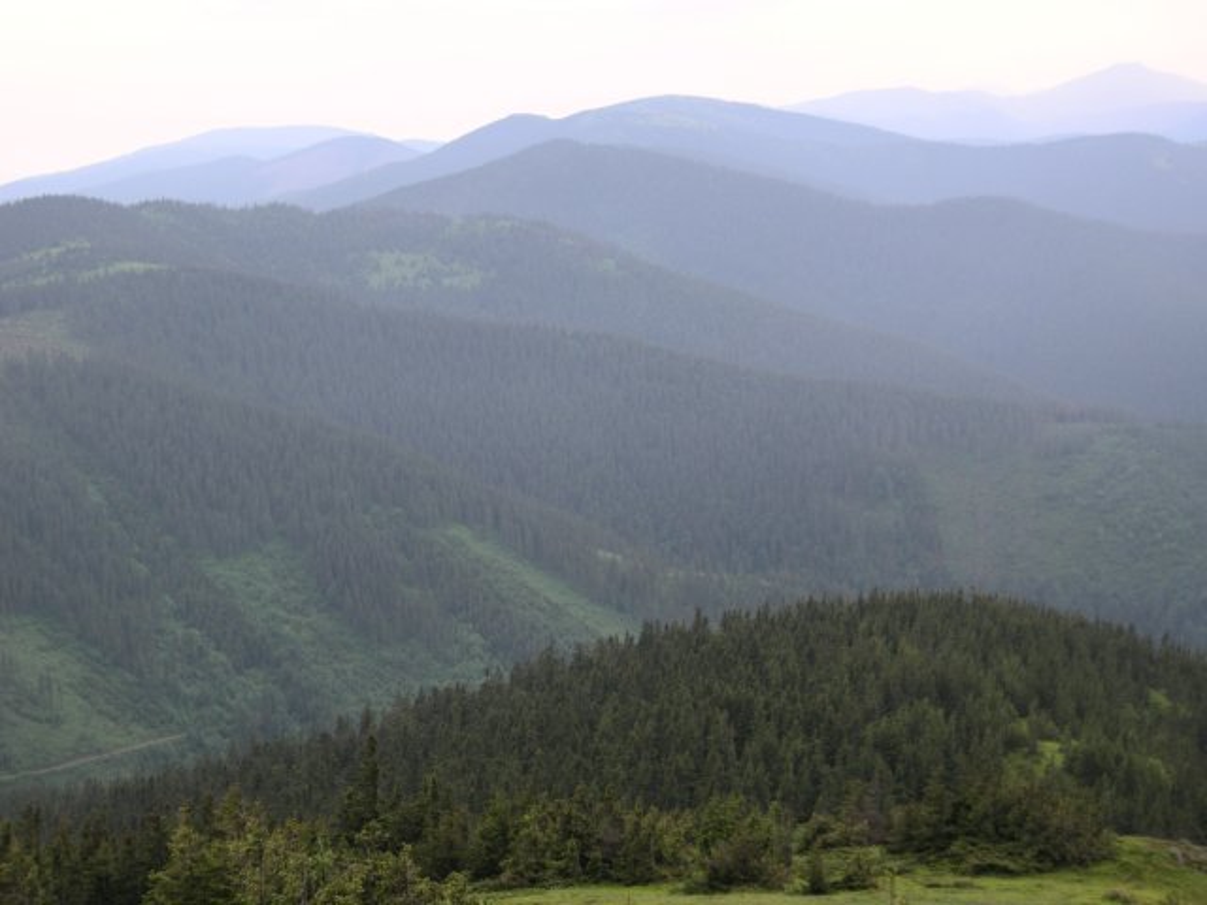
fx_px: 2615
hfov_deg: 26.0
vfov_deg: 19.6
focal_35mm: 75
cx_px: 604
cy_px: 452
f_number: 3.9
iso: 64
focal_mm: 15.7
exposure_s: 1/49.3
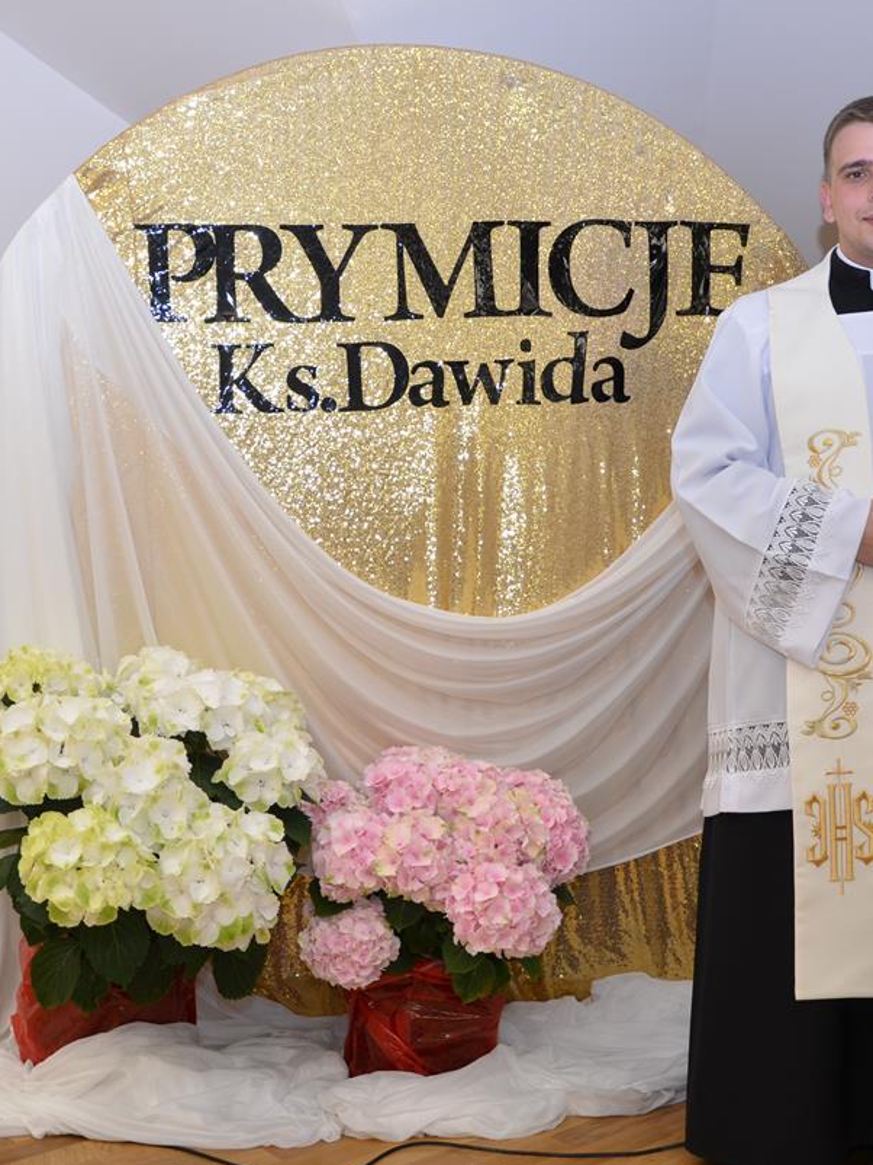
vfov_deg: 36.2
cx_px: 403
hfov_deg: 27.5
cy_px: 582
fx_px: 1783
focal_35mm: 53
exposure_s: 1/60
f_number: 4
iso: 200
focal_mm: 24
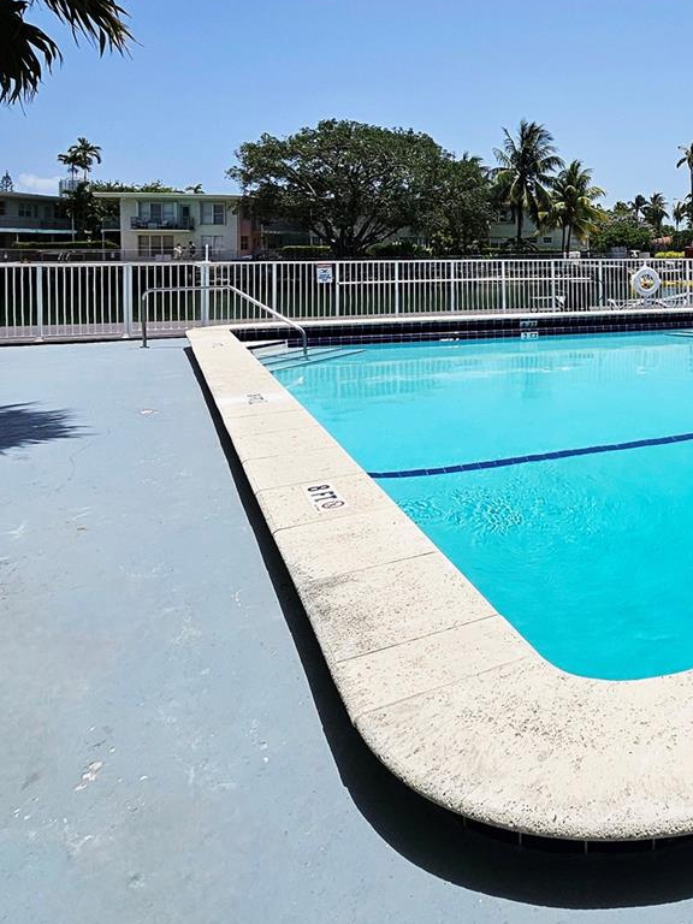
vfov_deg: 64.1
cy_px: 255
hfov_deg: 46.9
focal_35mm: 26
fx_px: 694
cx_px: 645
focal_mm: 1.7
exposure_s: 1/5000
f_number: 2.2
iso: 32
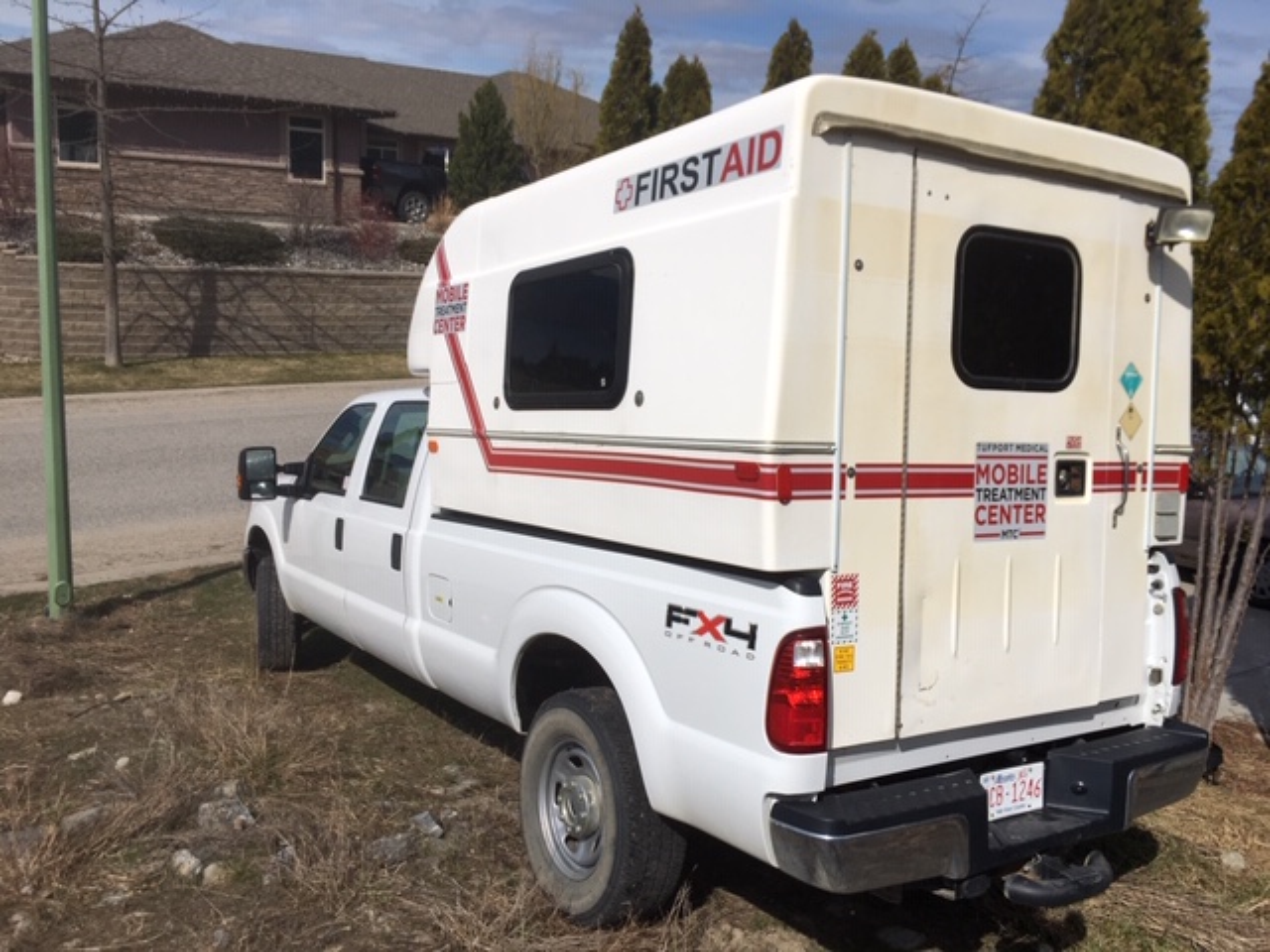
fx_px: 1064
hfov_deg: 61.7
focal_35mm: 29
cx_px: 635
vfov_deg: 48.2
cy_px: 476
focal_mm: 4.15
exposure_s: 1/4049
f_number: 2.2
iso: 25
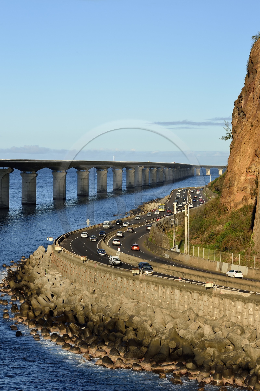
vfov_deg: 18.6
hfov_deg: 12.4
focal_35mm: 110
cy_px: 196
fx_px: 1193
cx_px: 130
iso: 200
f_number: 13
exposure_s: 1/250
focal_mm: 110
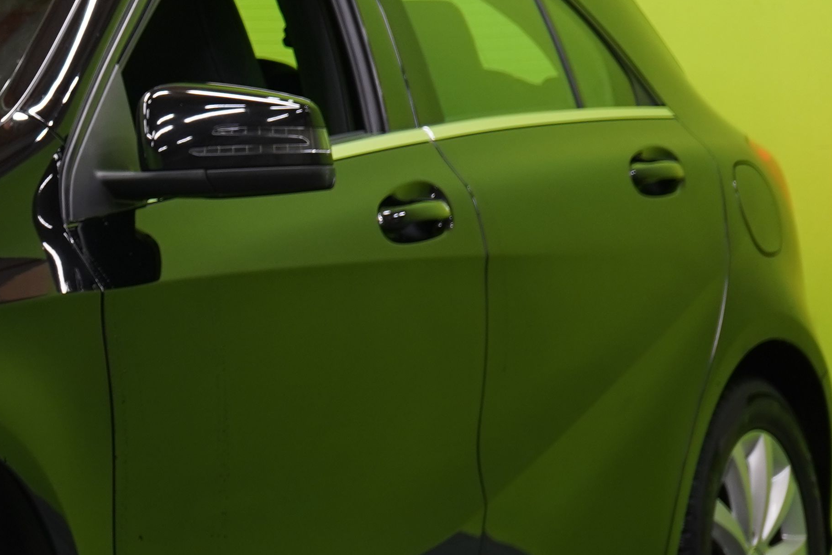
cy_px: 239
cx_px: -351
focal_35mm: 214
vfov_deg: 6.4
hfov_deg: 9.4
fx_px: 4946
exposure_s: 1/25
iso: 400
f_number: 5.6
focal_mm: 65
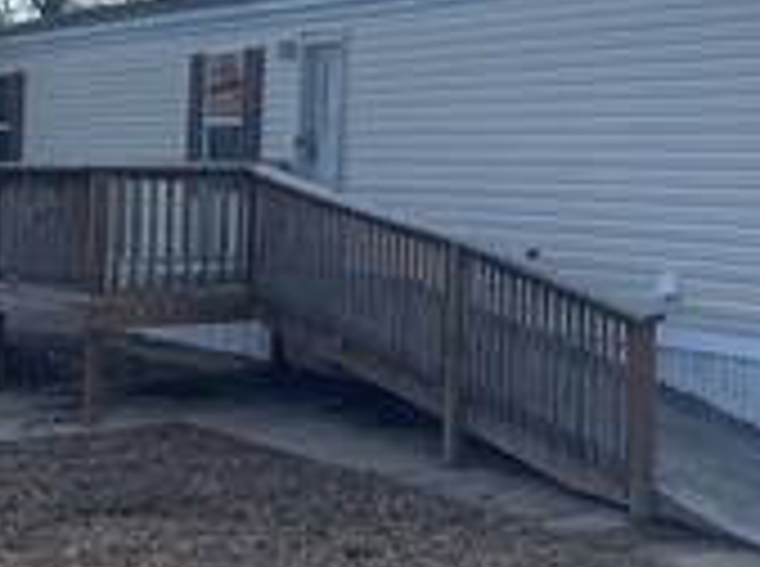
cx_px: 845
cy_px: 63
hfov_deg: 23.2
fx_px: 1731
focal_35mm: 79
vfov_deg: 18.3
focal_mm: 4.2
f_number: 1.6
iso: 32
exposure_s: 1/739
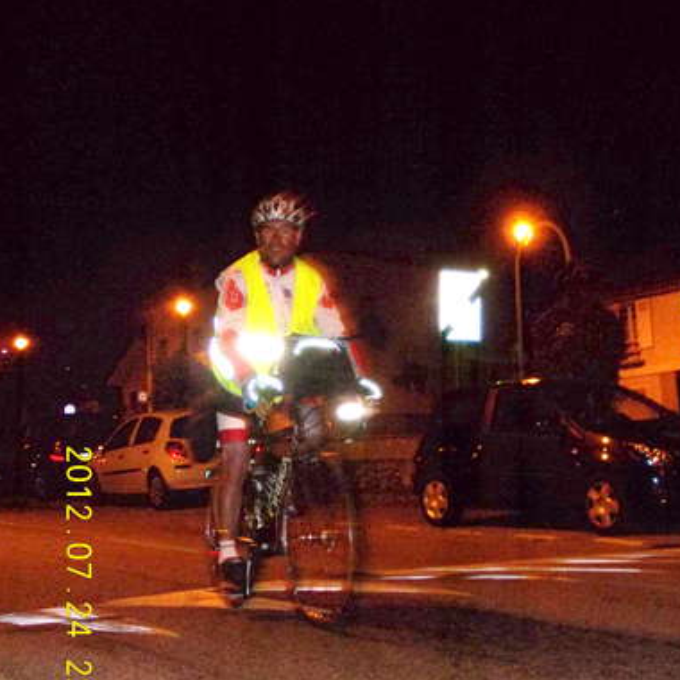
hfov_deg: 32.2
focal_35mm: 53
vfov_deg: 32.1
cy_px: 272
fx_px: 1178
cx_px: 387
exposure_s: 1/30
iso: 200
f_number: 3.1
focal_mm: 5.3
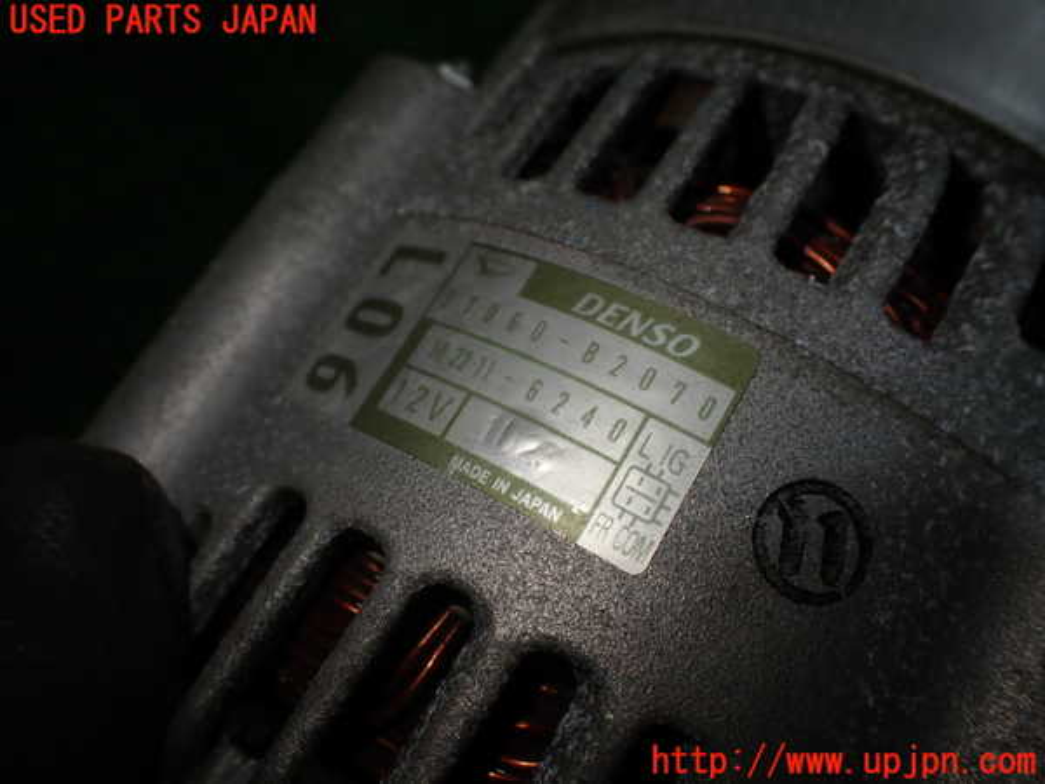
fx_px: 906
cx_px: 522
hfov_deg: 60.0
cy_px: 392
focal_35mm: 30
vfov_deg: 46.8
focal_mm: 5.4
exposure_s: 1/200
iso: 100
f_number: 2.3
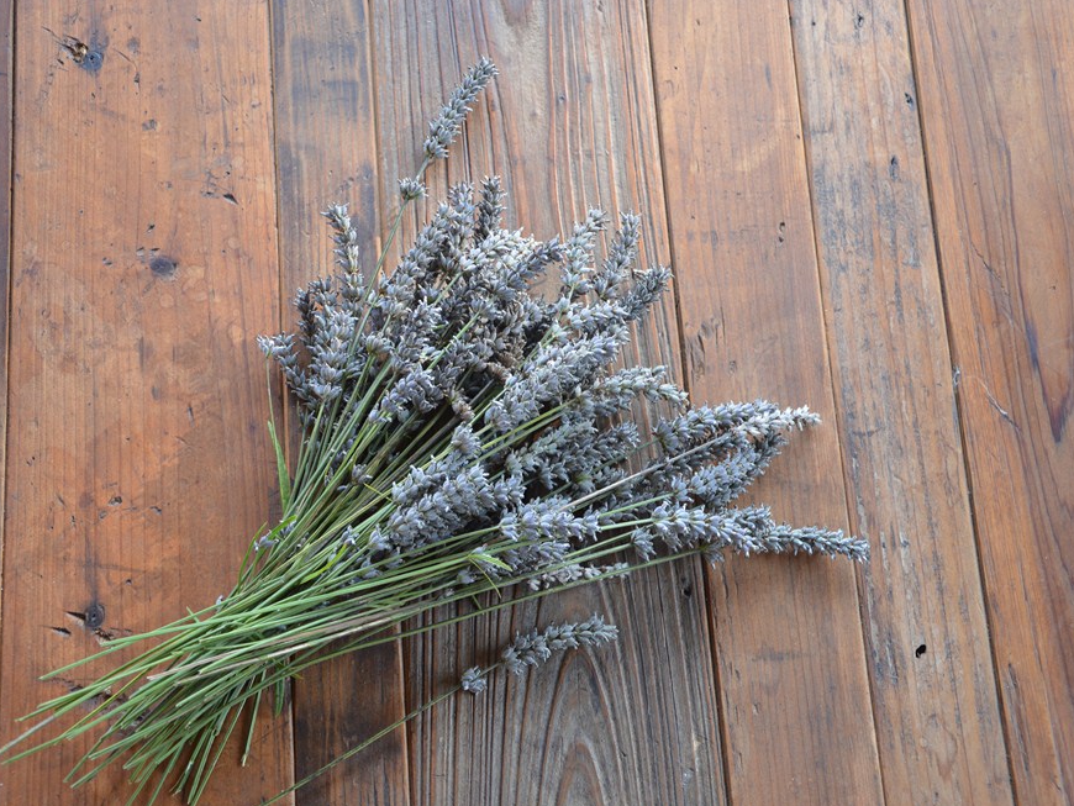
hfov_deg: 36.1
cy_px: 403
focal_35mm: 53
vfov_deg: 27.5
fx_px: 1645
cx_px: 502
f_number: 4.5
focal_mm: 32
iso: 400
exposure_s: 1/80
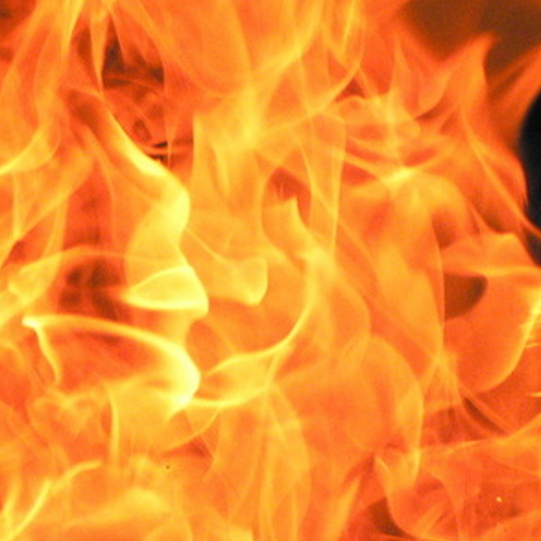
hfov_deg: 6.3
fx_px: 4916
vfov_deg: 6.3
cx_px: 382
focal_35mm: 278
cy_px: 220
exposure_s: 1/800
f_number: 3.2
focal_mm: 24.1
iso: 400
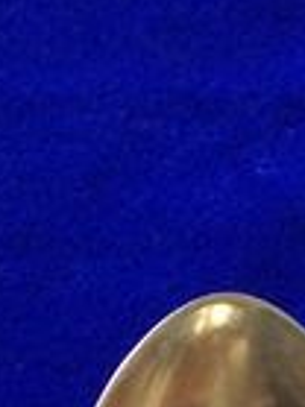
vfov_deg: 9.2
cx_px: -765
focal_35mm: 194
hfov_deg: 6.6
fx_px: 2283
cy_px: 977
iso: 100
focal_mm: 4.12
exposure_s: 1/30
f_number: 2.2
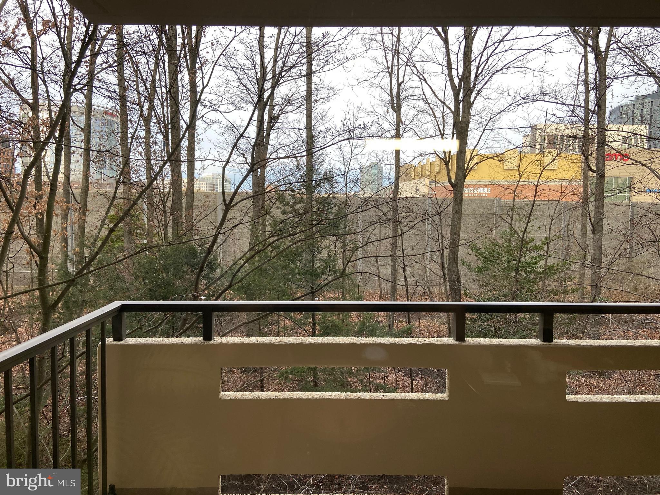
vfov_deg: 53.1
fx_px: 496
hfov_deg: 67.3
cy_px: 248
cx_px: 330
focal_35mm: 26
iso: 32
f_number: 1.8
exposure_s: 1/127
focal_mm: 4.25
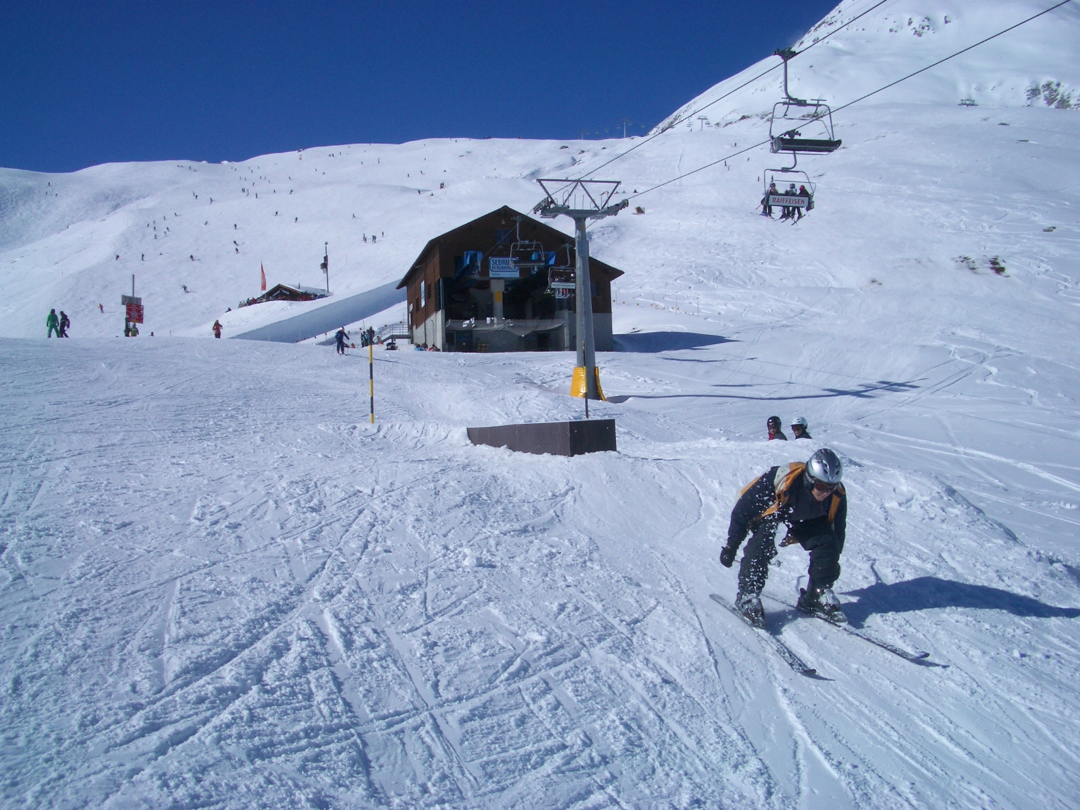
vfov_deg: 40.7
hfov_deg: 52.6
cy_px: 405
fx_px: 1092
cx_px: 540
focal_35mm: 35
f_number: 4.3
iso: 50
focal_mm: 5.8
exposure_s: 1/2000
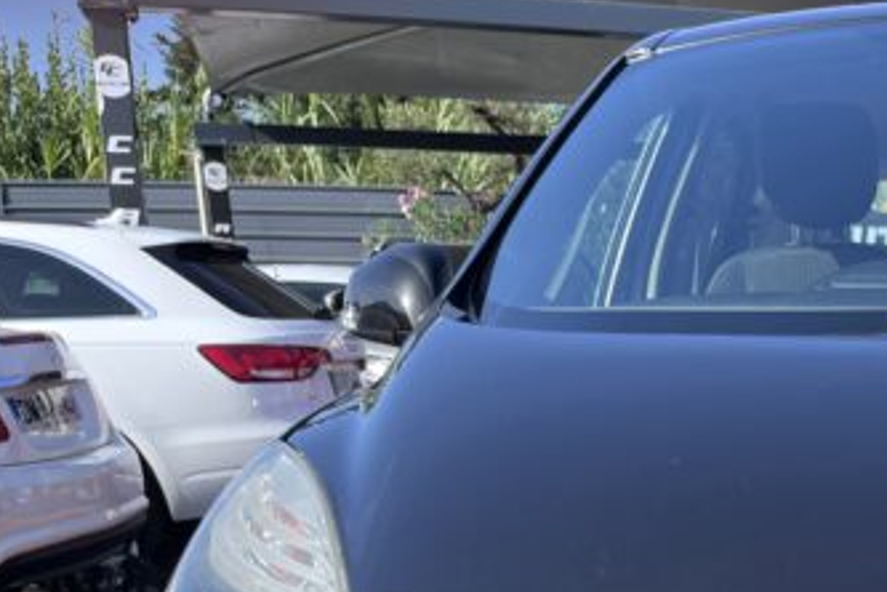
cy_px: 765
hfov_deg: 28.3
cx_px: 967
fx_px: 1601
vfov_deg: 19.3
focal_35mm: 65
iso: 50
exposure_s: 1/1279
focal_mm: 5.1
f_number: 1.6
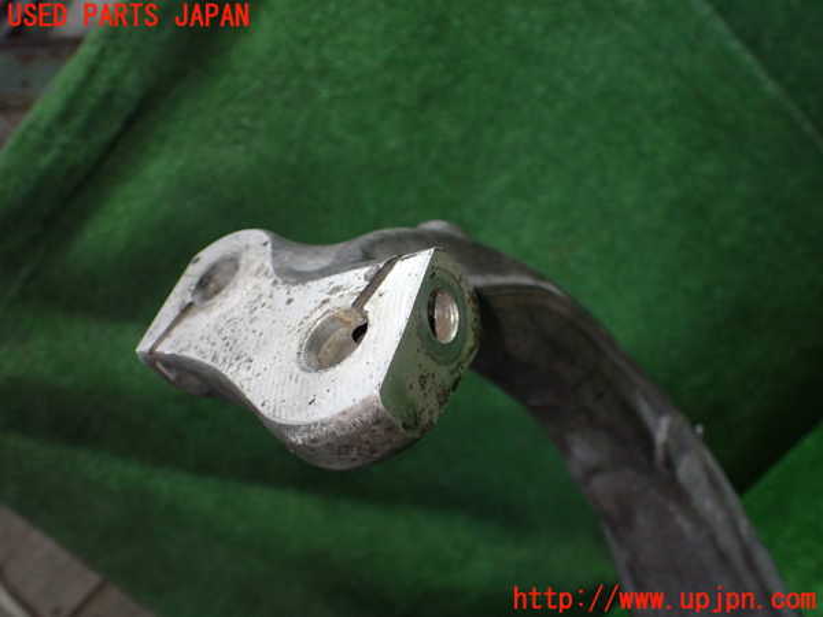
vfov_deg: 46.8
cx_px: 412
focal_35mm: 30
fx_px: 713
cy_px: 308
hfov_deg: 60.0
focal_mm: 5.4
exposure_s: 1/125
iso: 640
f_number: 2.3
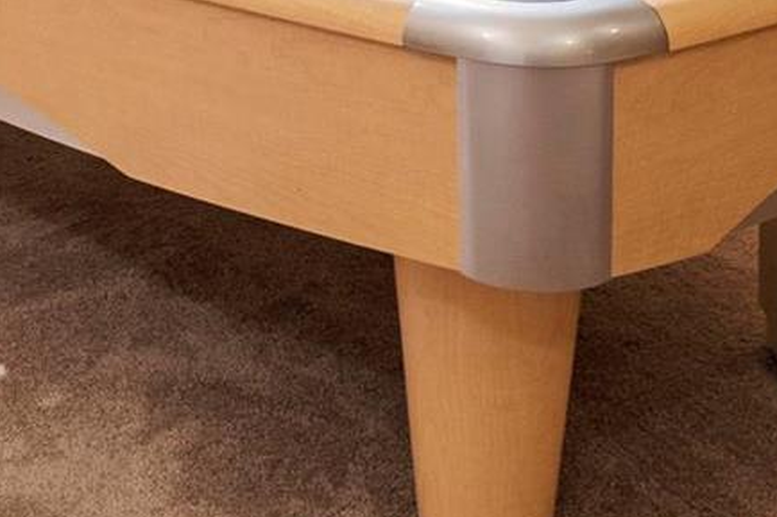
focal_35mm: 59
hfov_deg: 33.7
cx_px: 279
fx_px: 1273
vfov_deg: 19.7
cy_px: -279
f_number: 8
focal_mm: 8
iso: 400
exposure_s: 1/2.5
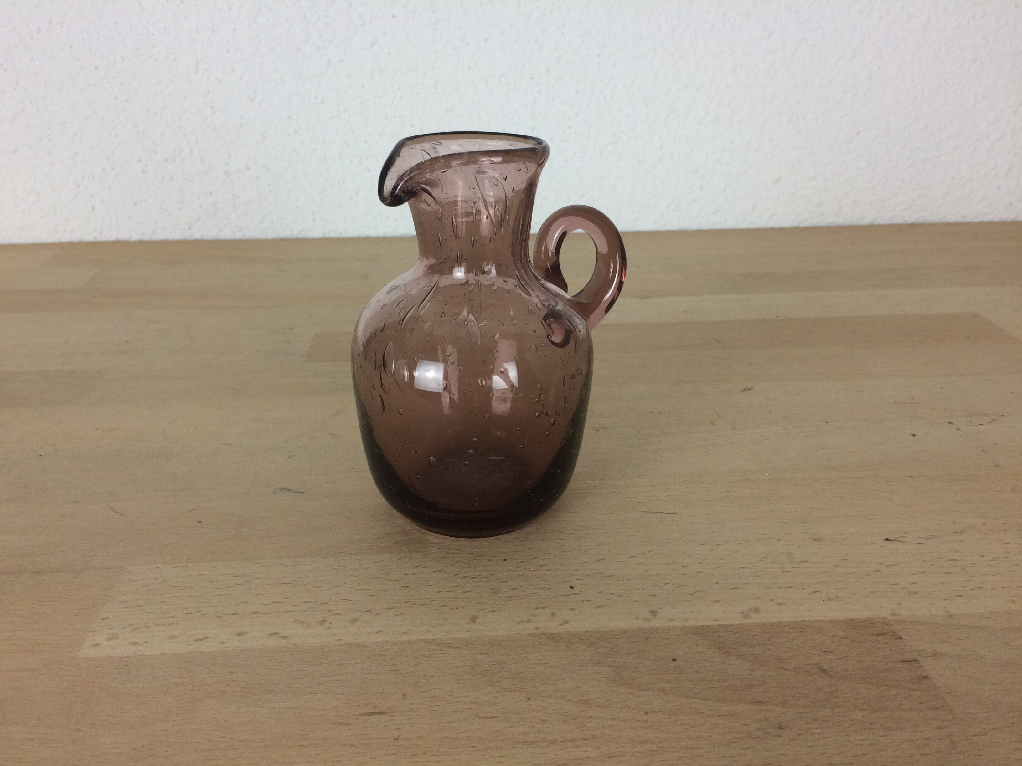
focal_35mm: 29
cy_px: 383
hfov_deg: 61.7
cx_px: 511
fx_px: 856
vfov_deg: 48.2
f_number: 2.2
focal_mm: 4.15
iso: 64
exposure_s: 1/100
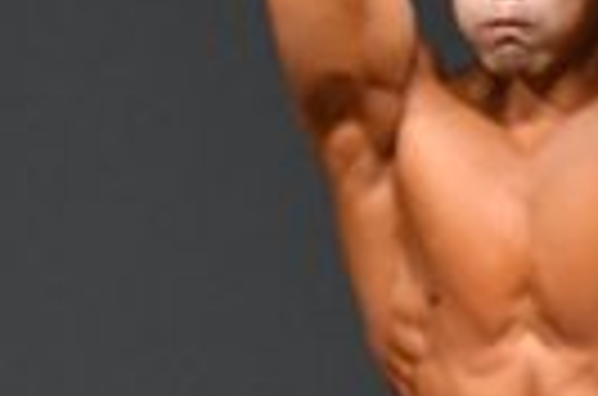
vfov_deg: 0.7
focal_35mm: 2016
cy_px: 644
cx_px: -785
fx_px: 33408
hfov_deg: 1.0
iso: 4000
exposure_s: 1/400
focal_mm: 230
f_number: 5.6
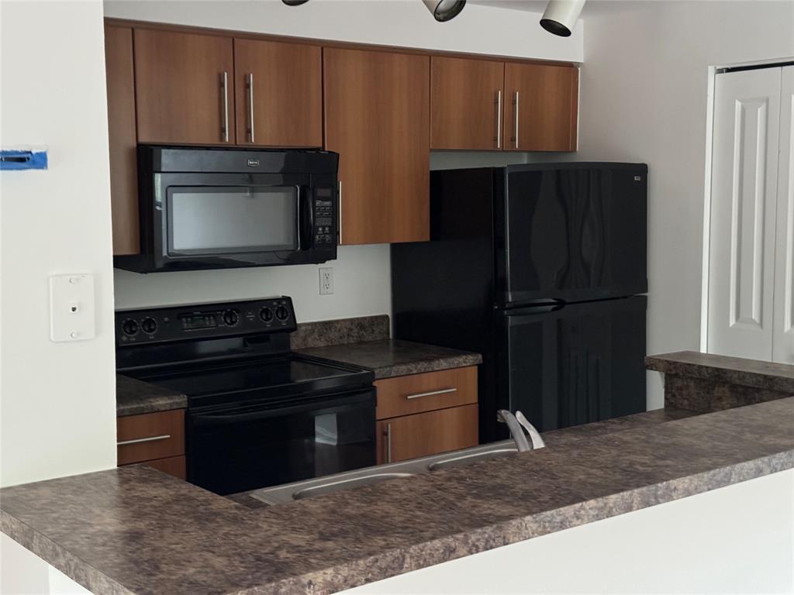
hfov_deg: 39.7
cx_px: 397
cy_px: 298
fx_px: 1101
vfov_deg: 30.3
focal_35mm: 48
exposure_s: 1/23
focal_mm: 6.76
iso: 800
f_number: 1.78
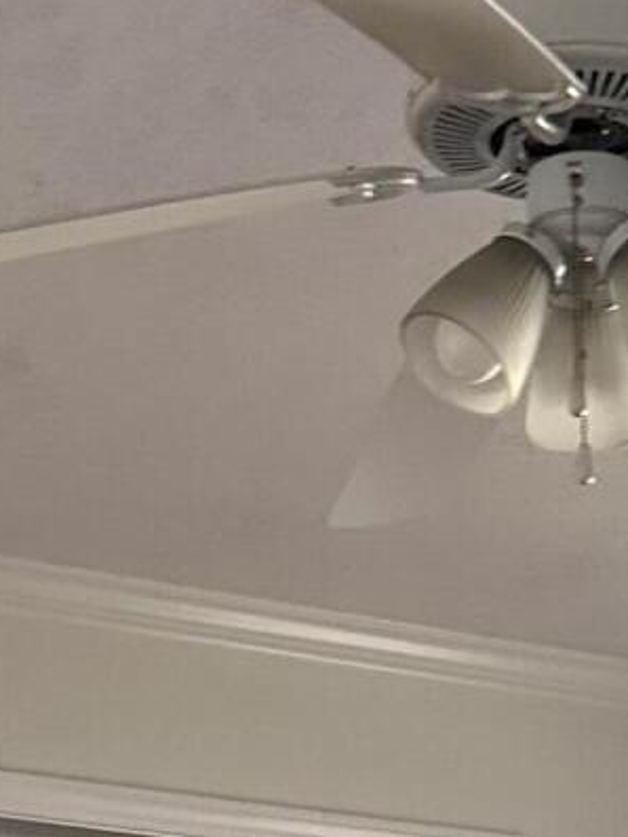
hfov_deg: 12.2
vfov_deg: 13.4
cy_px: 1796
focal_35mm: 121
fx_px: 2925
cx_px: 453
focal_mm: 6.86
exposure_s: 1/45
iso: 1000
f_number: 1.78
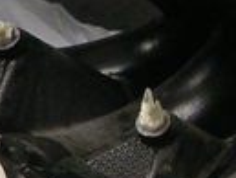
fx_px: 1290
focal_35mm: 189
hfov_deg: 10.3
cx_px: -42
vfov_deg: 7.9
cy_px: 28
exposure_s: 1/20
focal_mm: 6
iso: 100
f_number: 2.8
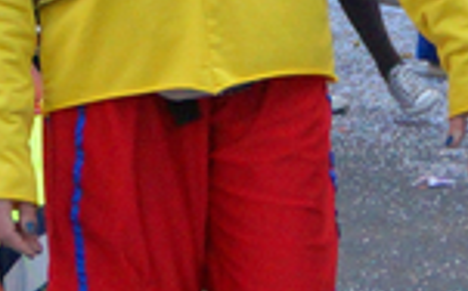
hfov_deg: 9.5
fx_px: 2714
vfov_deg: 6.1
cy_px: -110
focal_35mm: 213
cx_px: -273
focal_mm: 35
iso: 1250
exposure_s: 1/2000
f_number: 4.5
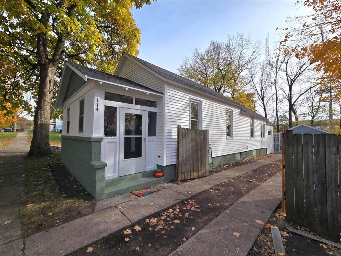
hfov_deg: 106.2
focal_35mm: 13
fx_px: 128
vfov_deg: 89.9
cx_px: 170
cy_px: 128
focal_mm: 2.2
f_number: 2.2
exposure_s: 1/1429
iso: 50
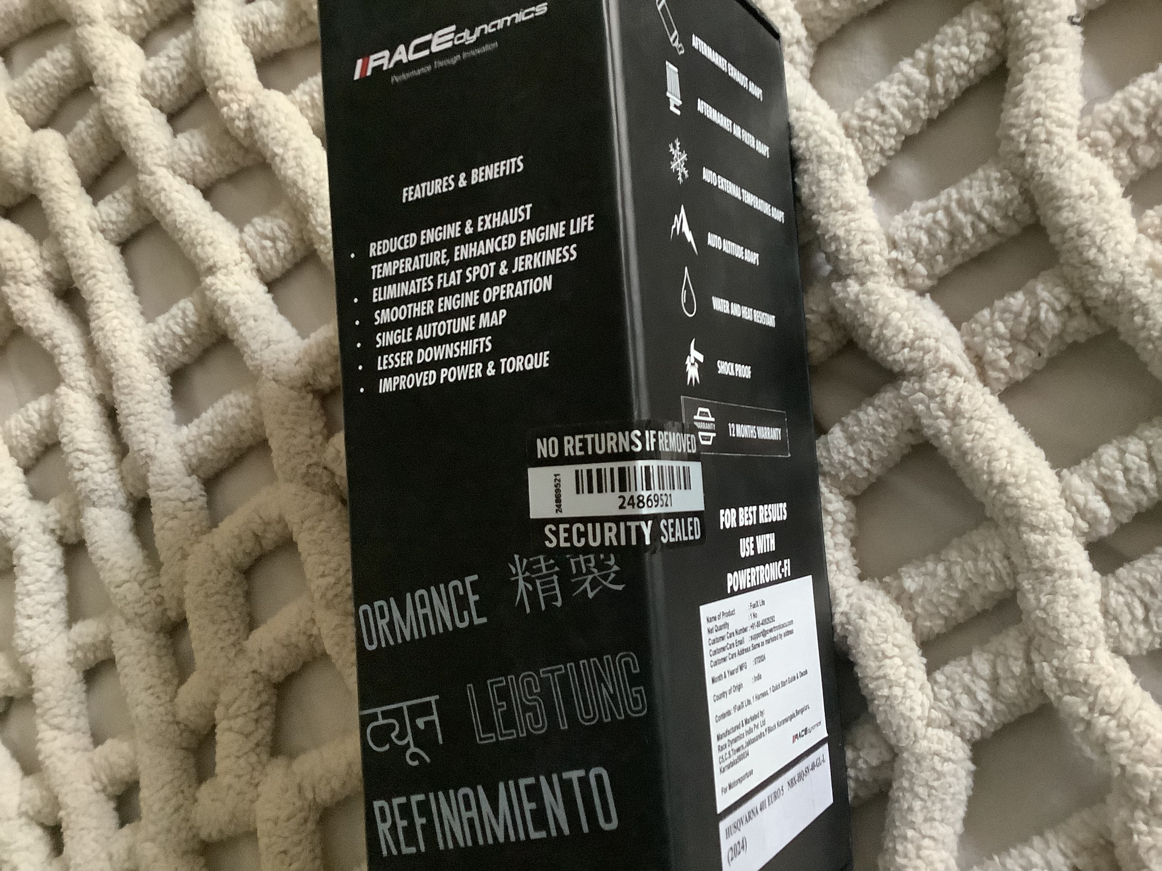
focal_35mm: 31
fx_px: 1041
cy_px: 436
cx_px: 581
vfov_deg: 45.4
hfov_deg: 58.4
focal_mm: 3.3
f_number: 2.4
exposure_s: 1/30
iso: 640
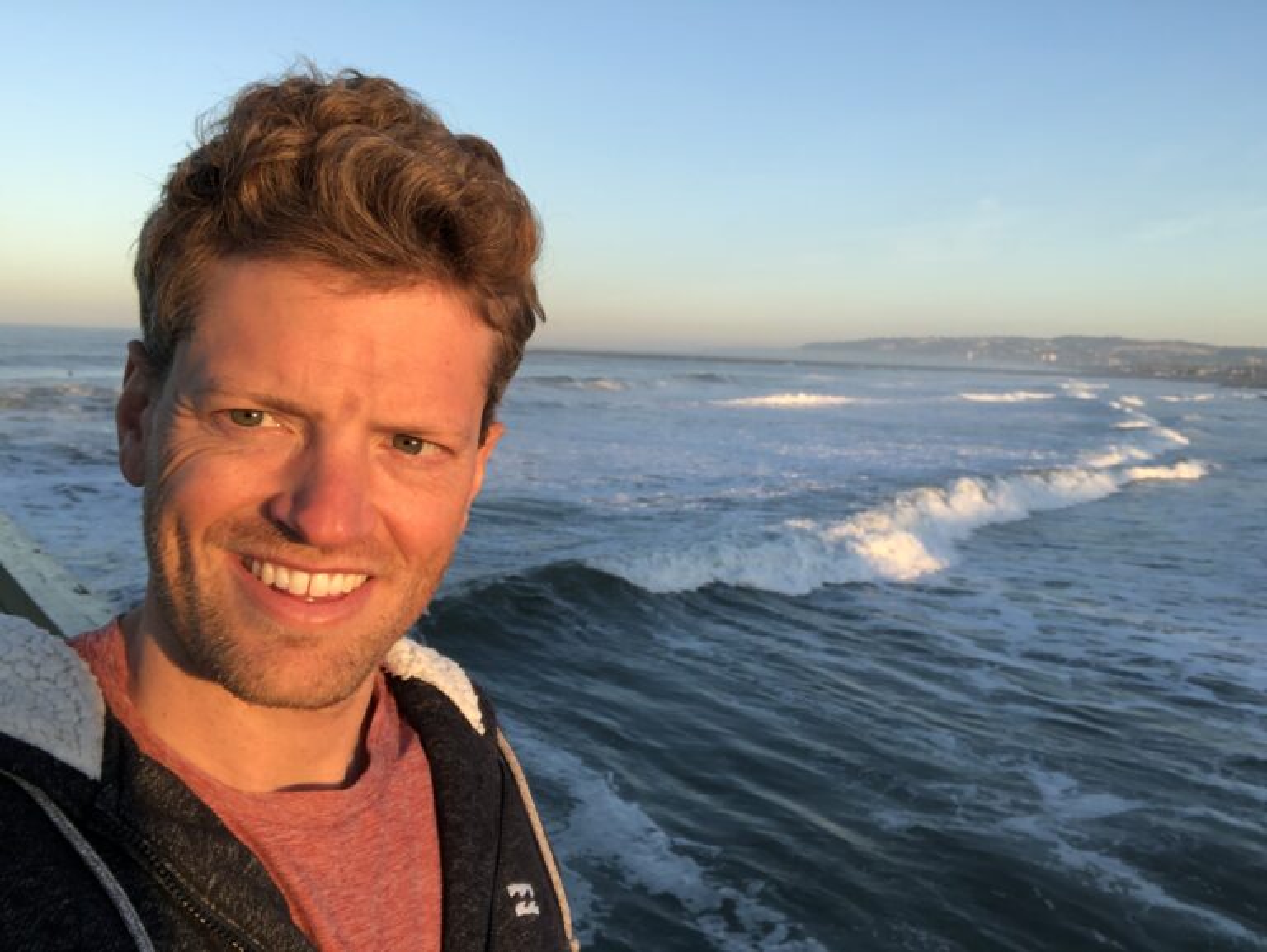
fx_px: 1172
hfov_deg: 56.8
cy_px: 476
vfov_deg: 44.2
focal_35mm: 32
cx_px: 634
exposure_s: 1/257
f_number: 2.2
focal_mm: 2.87
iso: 20
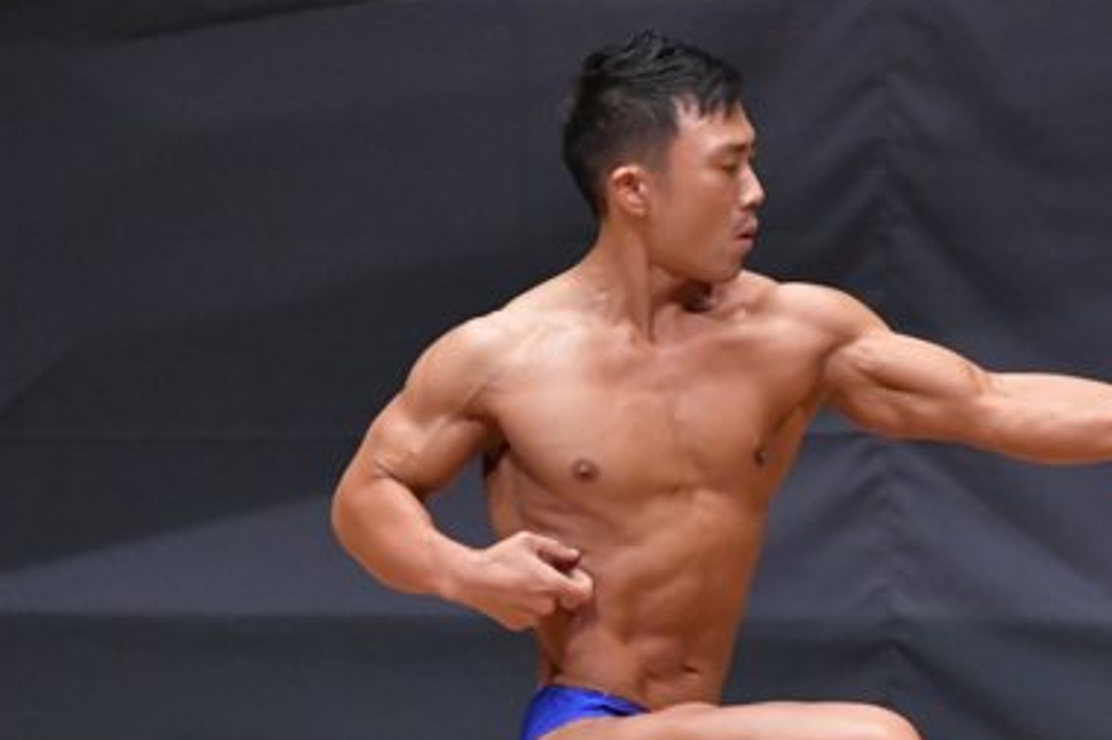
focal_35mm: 706
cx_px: 685
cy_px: 599
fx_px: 21788
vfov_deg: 1.9
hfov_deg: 2.9
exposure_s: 1/400
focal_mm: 230
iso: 6400
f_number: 5.6
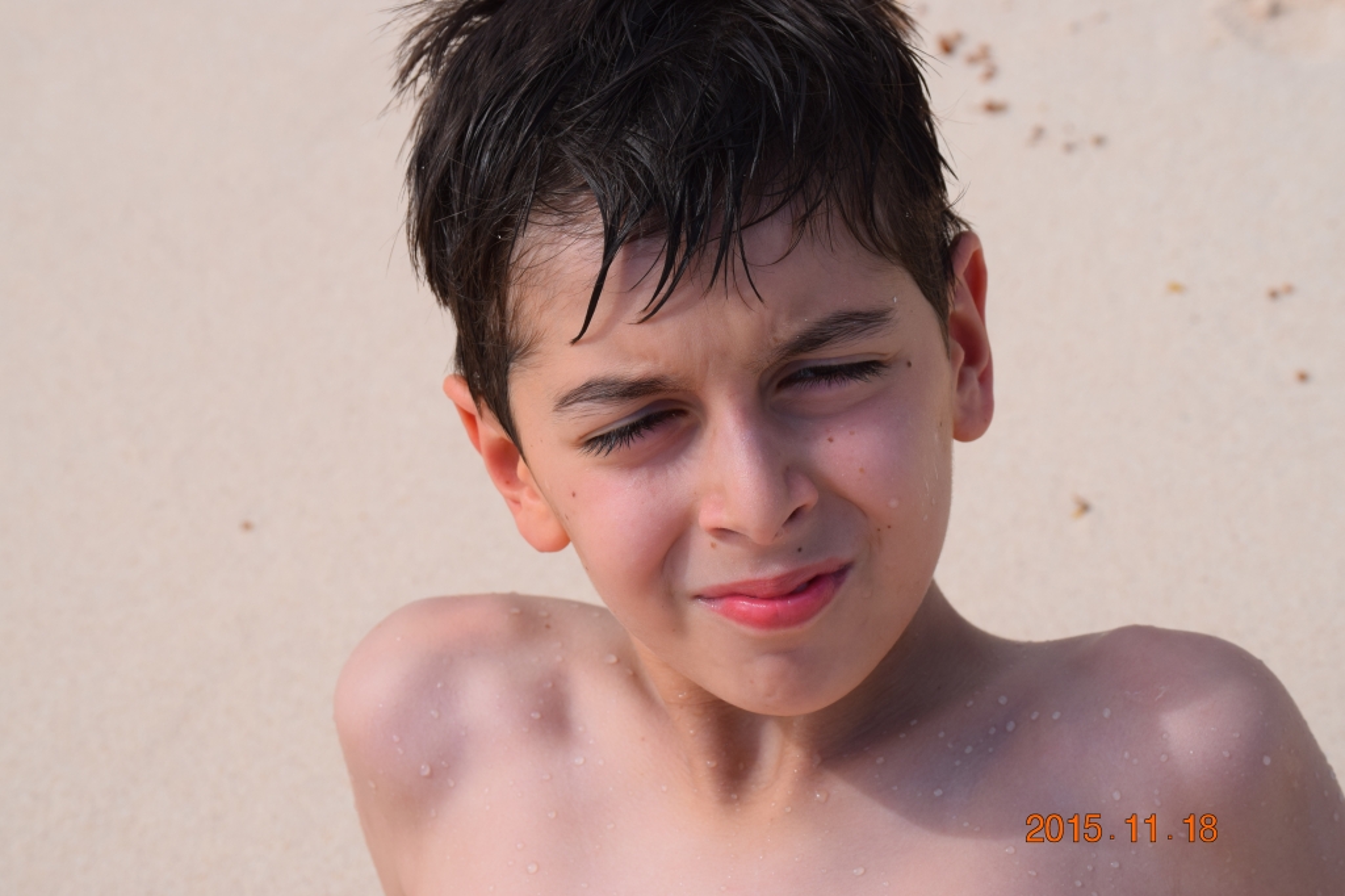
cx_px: 672
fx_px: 4482
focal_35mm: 120
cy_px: 448
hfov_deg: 17.1
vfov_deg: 11.4
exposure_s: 1/640
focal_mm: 80
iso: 200
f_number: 9
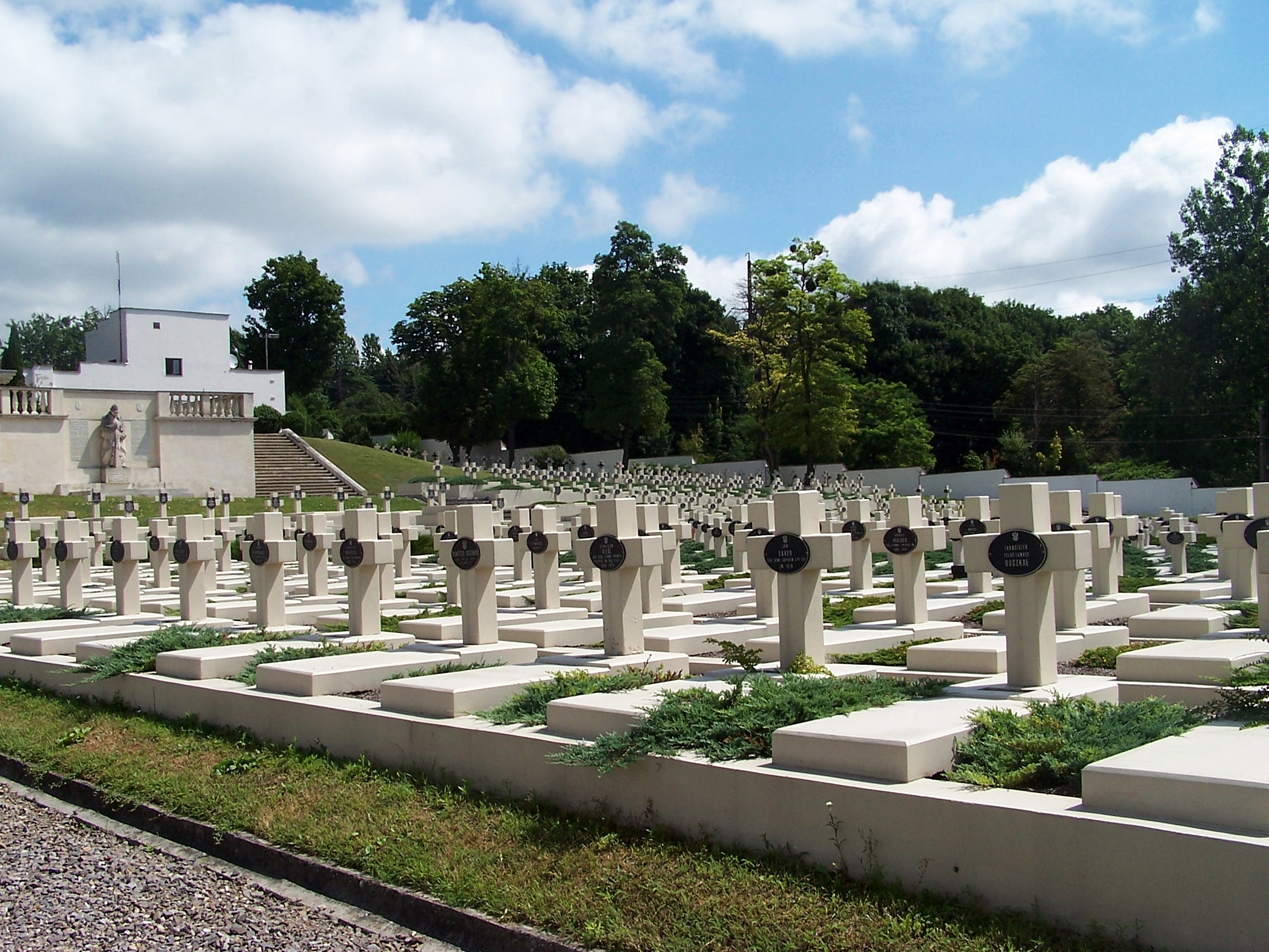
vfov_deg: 37.7
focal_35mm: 38
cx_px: 634
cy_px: 476
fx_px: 1393
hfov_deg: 49.0
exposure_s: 1/500
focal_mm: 6.3
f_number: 5.6
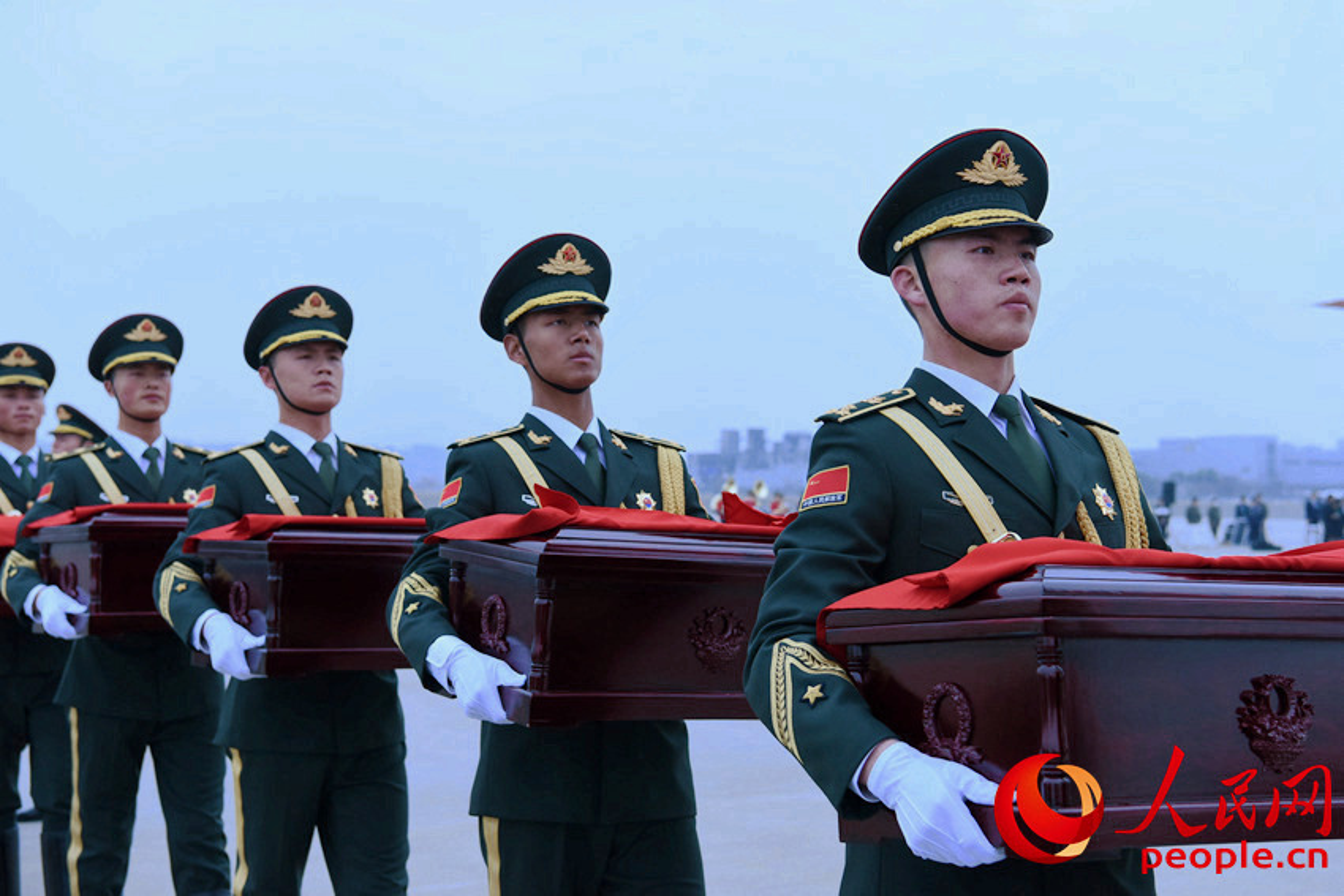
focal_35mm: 55
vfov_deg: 24.6
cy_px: 448
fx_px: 2054
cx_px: 672
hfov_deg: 36.2
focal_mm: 55
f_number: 6.3
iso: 1000
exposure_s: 1/3200
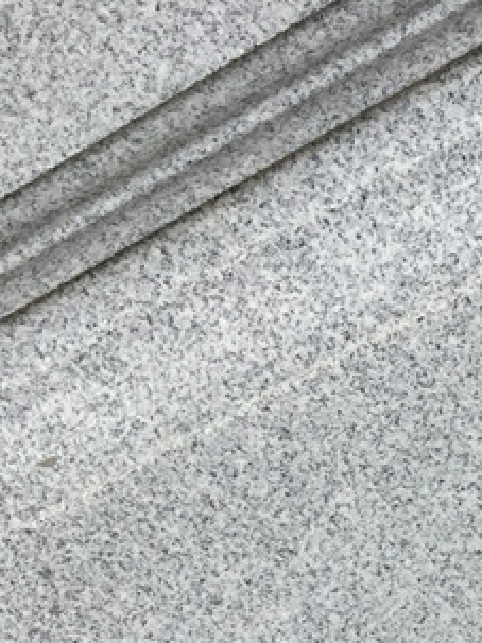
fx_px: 1709
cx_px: 817
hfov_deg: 14.5
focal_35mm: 92
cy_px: 655
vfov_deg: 20.6
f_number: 2.4
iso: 25
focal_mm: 3.3
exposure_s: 1/458
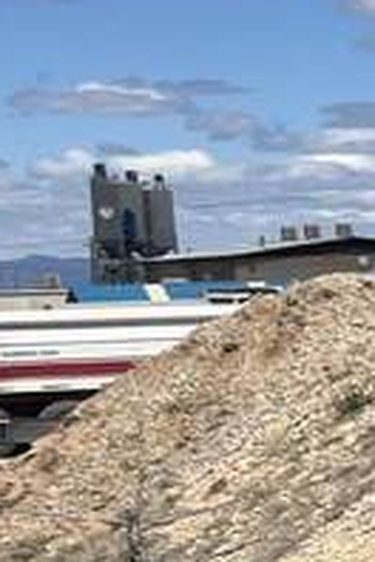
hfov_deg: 6.3
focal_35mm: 175
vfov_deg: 11.7
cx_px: 1560
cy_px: 508
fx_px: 2734
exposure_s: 1/8696
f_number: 1.5
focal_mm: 5.7
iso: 50
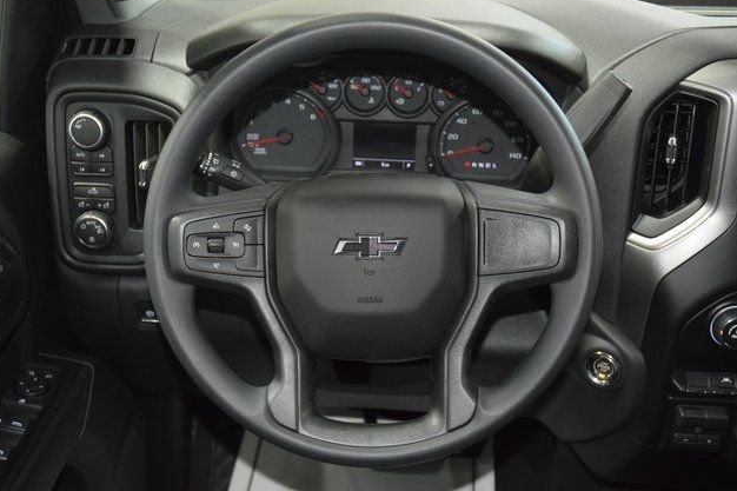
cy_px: 243
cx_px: 368
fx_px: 911
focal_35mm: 45
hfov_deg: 44.0
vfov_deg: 30.2
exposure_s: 1/40
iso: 2500
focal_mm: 29
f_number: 3.8
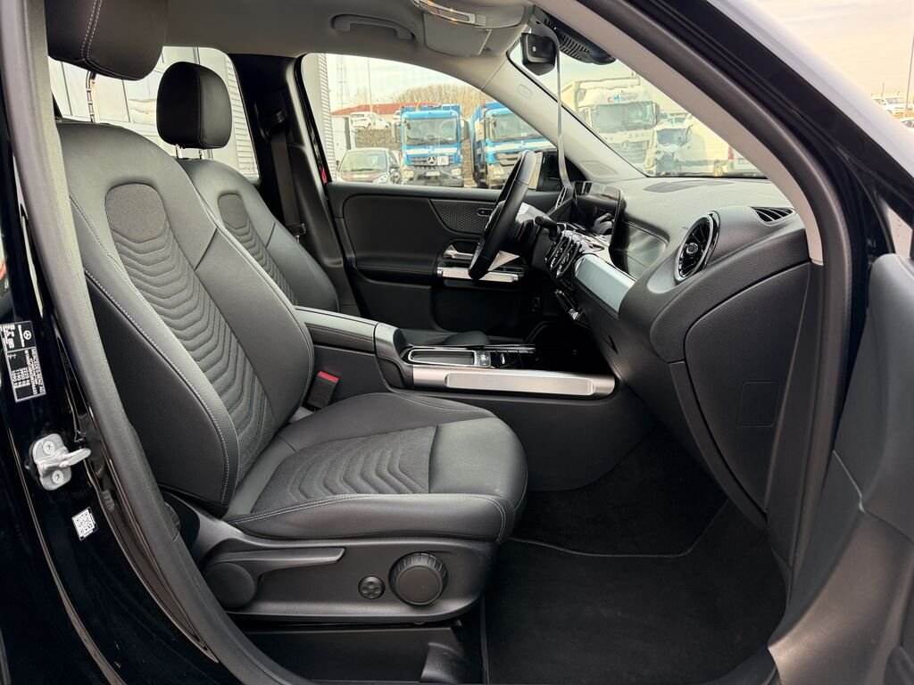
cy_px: 342
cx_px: 457
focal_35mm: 24
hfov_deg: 71.6
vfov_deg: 56.8
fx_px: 634
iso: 160
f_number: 1.78
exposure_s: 1/128
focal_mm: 6.76
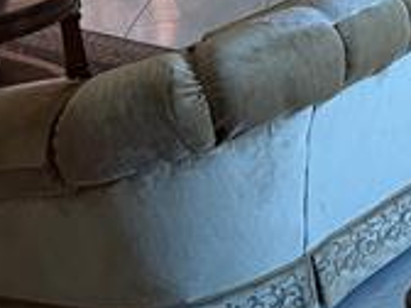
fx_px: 1354
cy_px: -301
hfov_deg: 13.3
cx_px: 959
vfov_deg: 11.7
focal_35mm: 114
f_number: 1.78
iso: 400
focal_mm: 6.76
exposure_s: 1/60
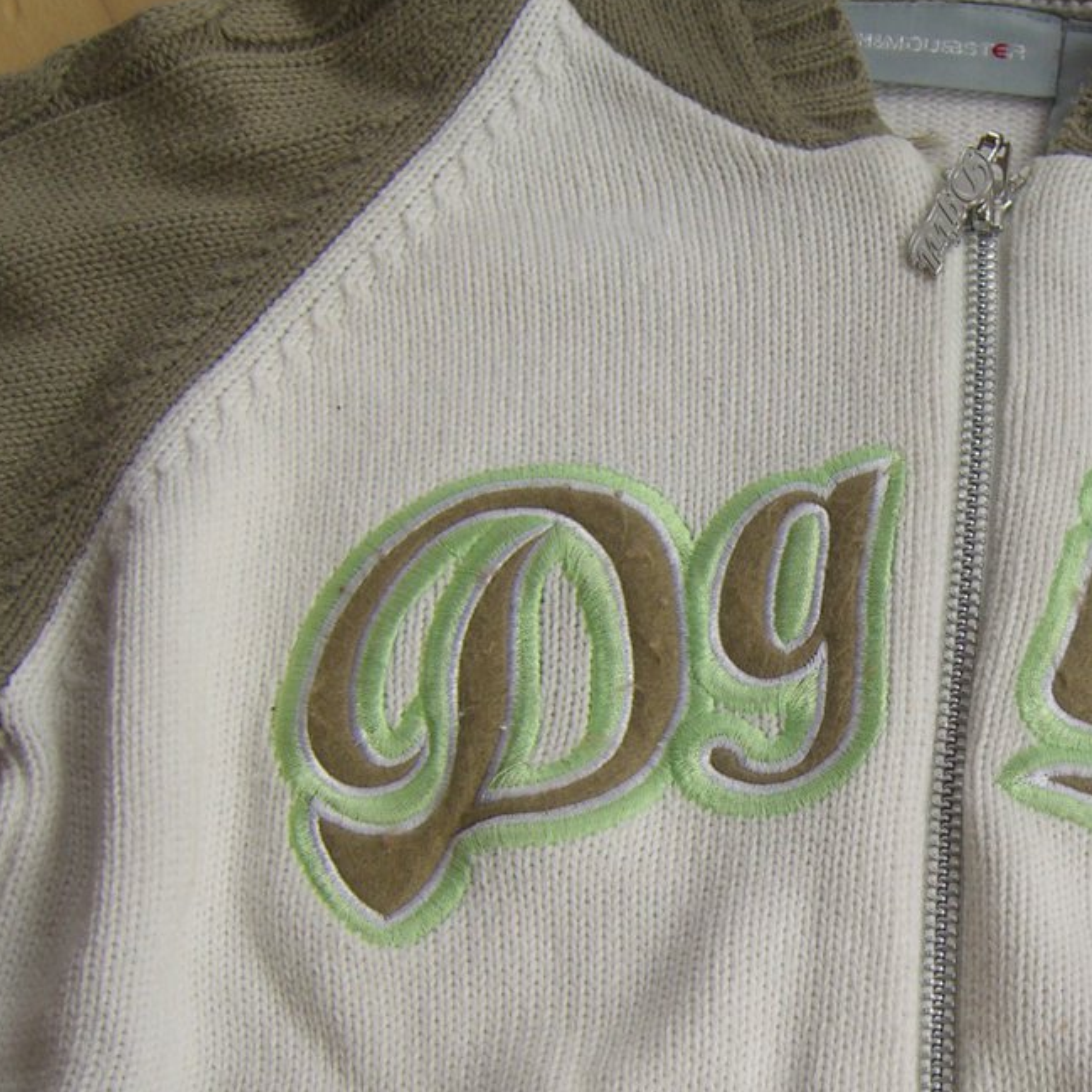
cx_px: 977
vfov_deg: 24.8
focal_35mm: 69
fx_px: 2463
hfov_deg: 24.3
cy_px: 754
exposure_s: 1/100
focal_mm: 7.9
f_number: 2.8
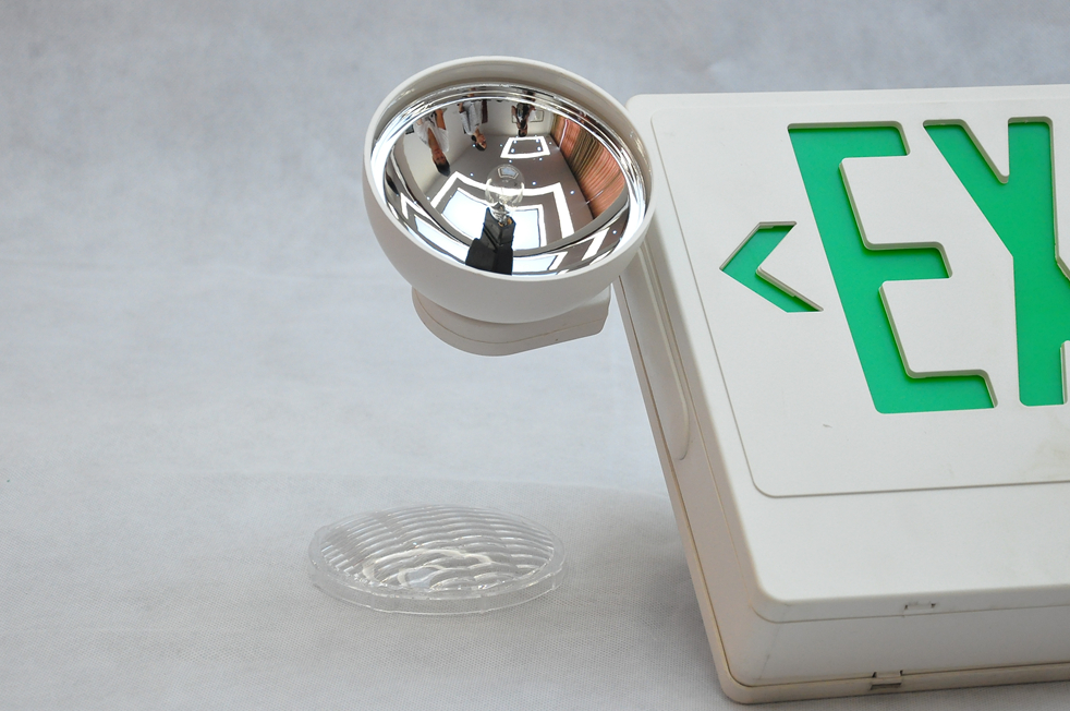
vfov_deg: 11.3
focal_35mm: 121
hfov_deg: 16.9
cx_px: 518
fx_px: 3592
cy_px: 343
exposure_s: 1/125
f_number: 5.3
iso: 1000
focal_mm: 66
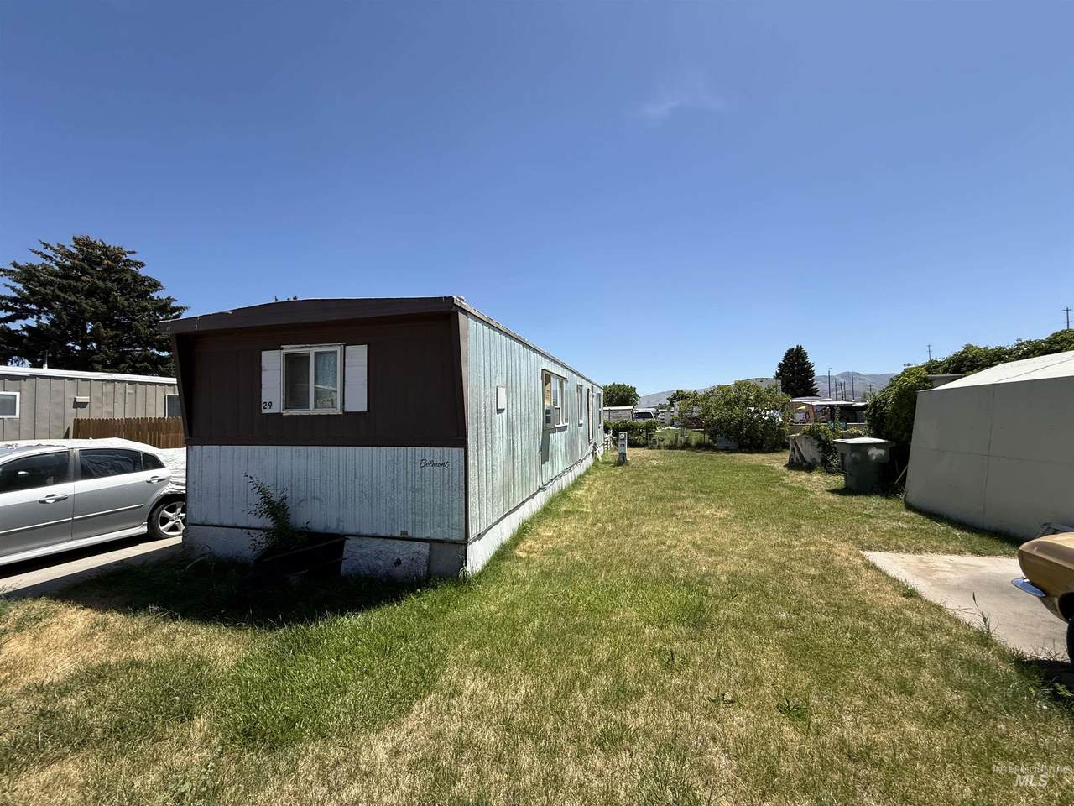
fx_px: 434
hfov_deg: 102.1
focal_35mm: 14
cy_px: 403
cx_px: 537
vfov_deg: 85.7
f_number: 2.2
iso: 50
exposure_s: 1/2024
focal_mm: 2.22
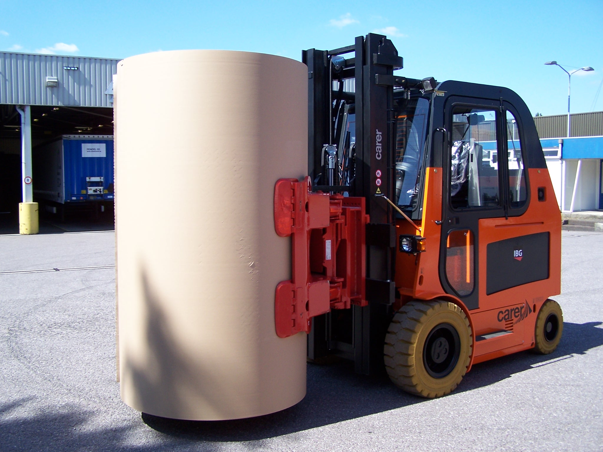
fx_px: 662
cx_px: 302
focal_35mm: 38
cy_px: 226
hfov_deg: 49.0
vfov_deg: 37.7
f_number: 2.8
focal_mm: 6.3
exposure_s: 1/750
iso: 80
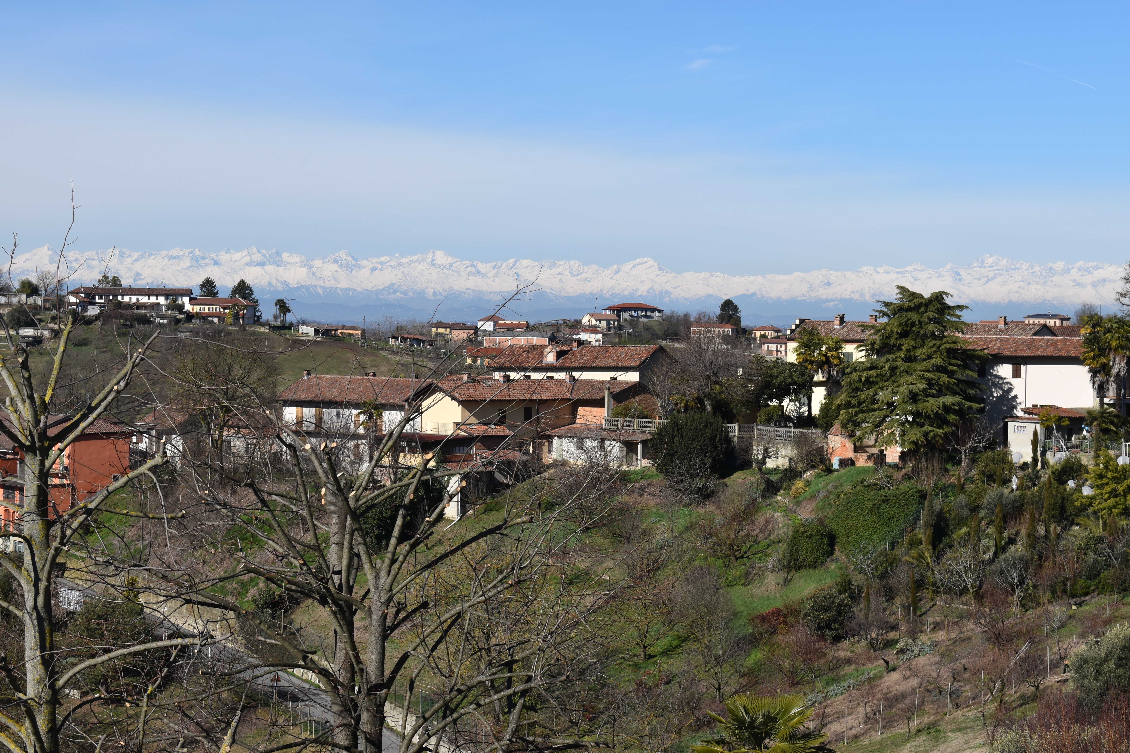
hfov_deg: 24.6
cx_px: 565
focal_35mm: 82
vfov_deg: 16.6
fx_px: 2589
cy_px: 376
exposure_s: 1/200
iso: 100
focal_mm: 55
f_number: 13
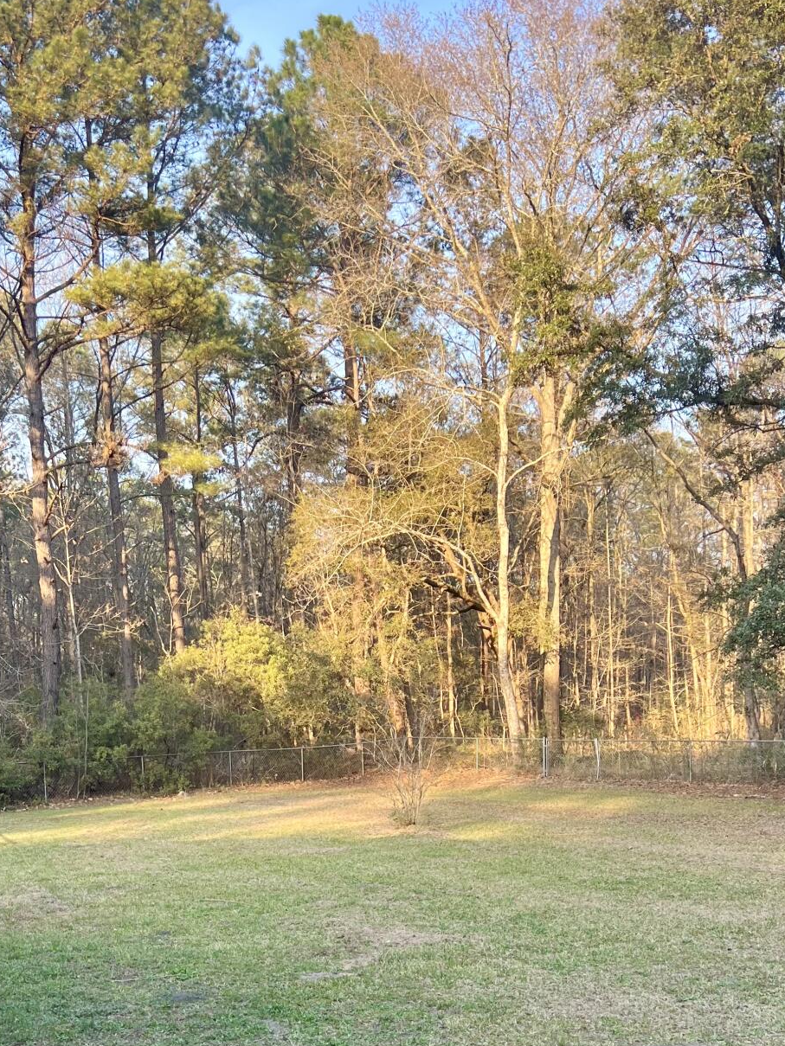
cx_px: 280
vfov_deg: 42.6
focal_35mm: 43
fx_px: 1300
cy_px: 772
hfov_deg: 33.4
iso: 50
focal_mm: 5.7
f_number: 1.5
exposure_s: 1/377
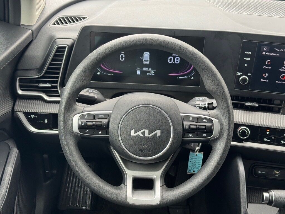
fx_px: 395
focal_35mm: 48
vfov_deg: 30.3
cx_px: 142
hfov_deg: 39.7
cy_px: 107
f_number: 1.78
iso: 64
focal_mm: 6.76
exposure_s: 1/121
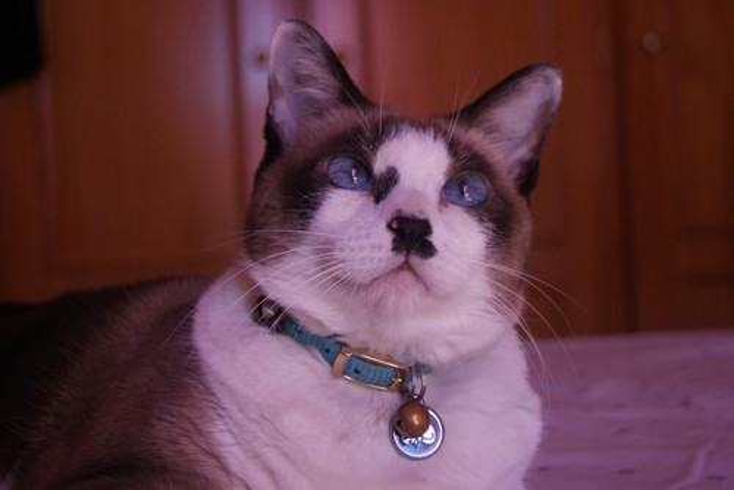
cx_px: 367
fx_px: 1224
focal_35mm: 60
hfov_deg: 33.4
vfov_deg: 22.7
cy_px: 245
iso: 320
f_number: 5
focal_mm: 40
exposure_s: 1/60
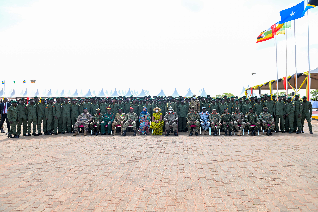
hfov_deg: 73.7
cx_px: 159
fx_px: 212
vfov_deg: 53.1
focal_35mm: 24
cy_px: 106
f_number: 4
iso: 100
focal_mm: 24
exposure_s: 1/200
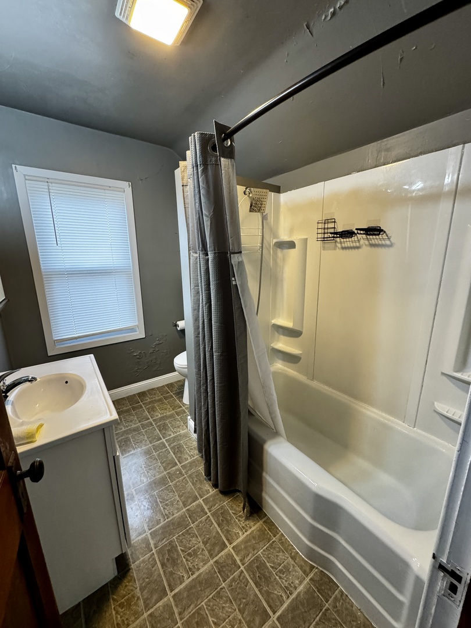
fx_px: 254
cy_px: 314
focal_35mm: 14
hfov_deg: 85.7
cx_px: 236
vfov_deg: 102.1
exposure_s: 1/60
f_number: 2.2
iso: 400
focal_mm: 2.22
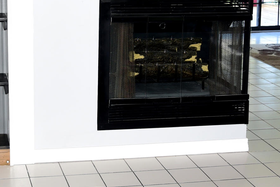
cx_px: 37
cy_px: -19
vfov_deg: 16.4
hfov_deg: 24.5
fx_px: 630
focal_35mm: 81
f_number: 4
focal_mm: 24
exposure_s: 1/60
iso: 250
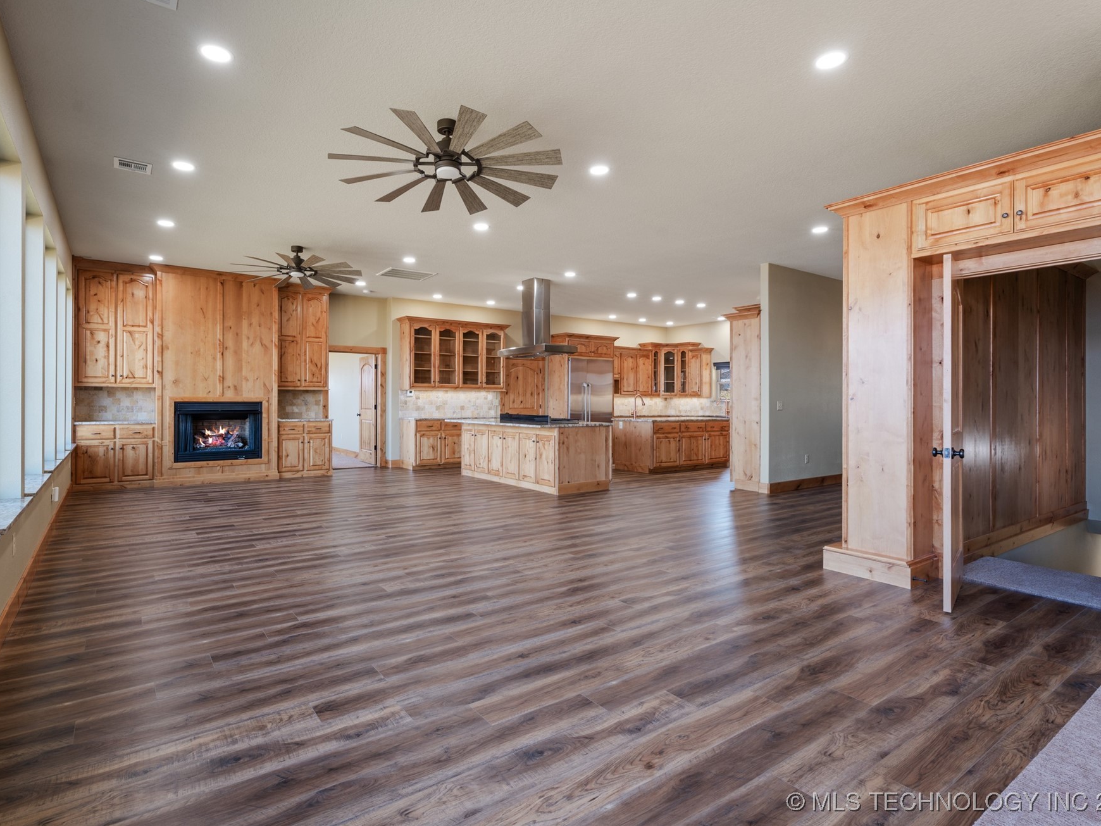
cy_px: 397
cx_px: 510
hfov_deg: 87.6
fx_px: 573
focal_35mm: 18
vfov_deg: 71.6
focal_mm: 16
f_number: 9
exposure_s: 1/3
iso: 250
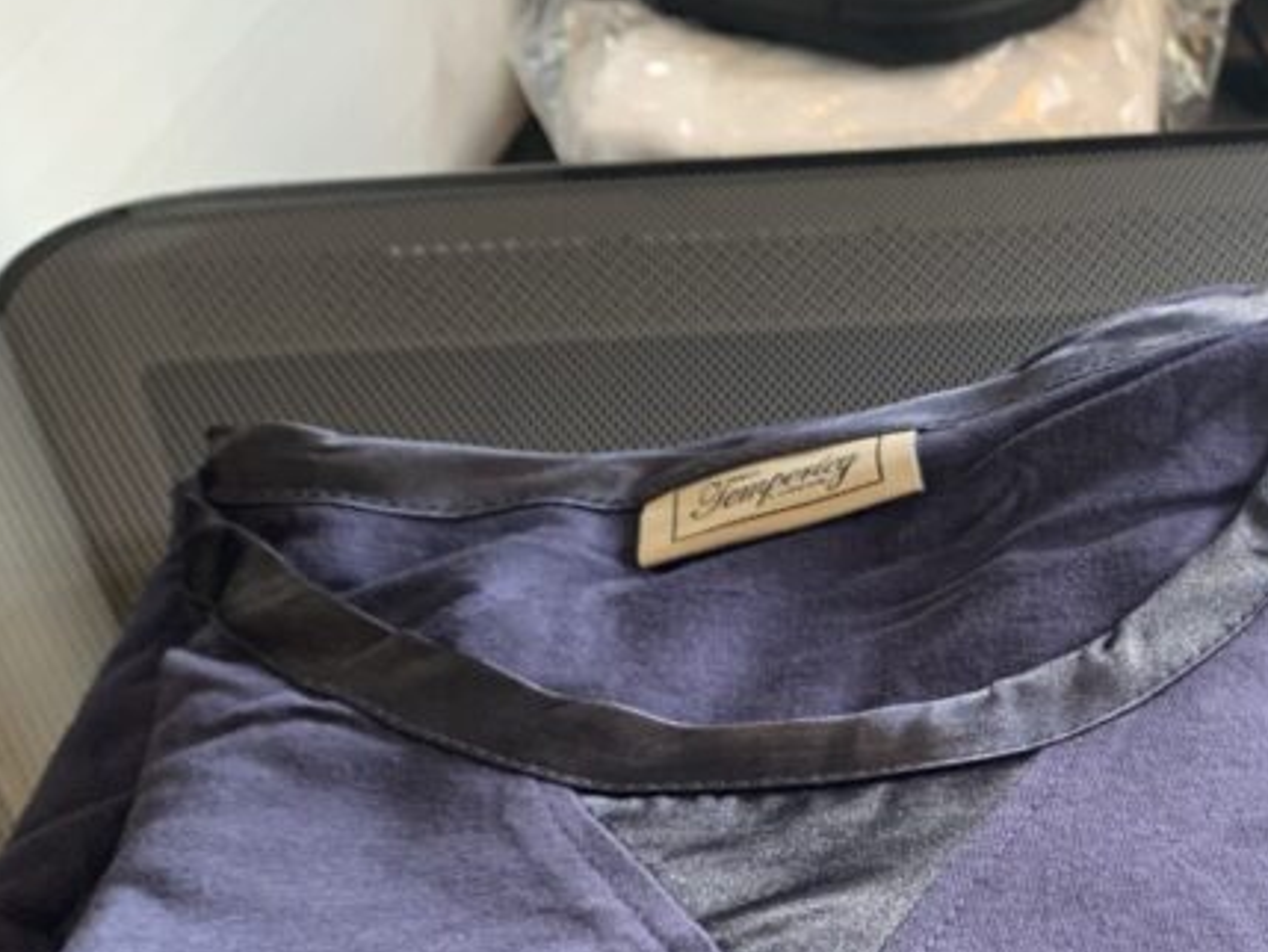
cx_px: 1206
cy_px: 828
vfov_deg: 23.1
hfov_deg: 29.5
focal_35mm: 62
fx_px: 2272
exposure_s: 1/60
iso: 200
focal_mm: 4.25
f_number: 1.8
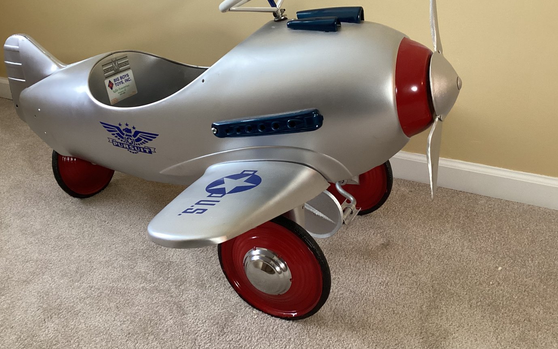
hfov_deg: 54.0
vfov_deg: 35.2
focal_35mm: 36
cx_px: 267
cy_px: 134
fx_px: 547
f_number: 2.4
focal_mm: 3.3
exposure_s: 1/60
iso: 250
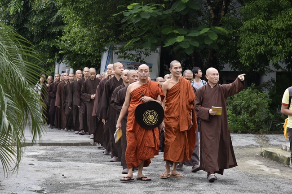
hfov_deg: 17.1
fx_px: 973
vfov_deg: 11.4
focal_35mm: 120
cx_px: 146
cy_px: 97
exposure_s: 1/80
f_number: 11
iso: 500
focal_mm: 120
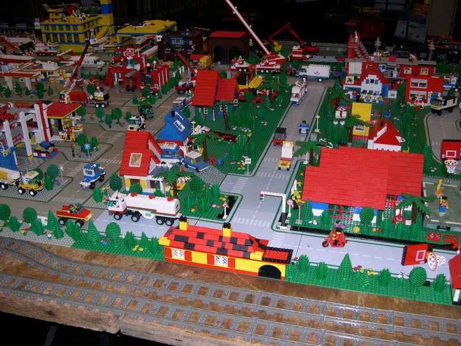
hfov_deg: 49.0
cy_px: 173
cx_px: 230
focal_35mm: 38
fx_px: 506
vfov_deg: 37.7
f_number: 2.8
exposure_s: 1/60
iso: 100
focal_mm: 8
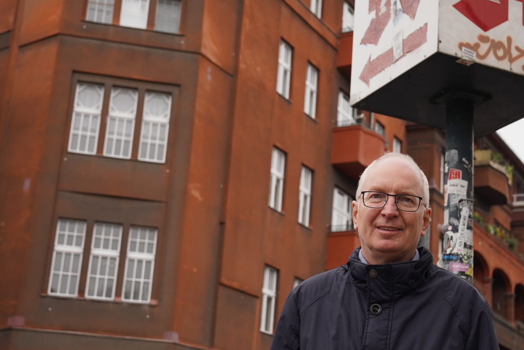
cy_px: 166
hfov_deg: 29.9
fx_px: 975
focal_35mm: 67
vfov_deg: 20.3
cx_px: 331
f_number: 5
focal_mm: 40
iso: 250
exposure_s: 1/160
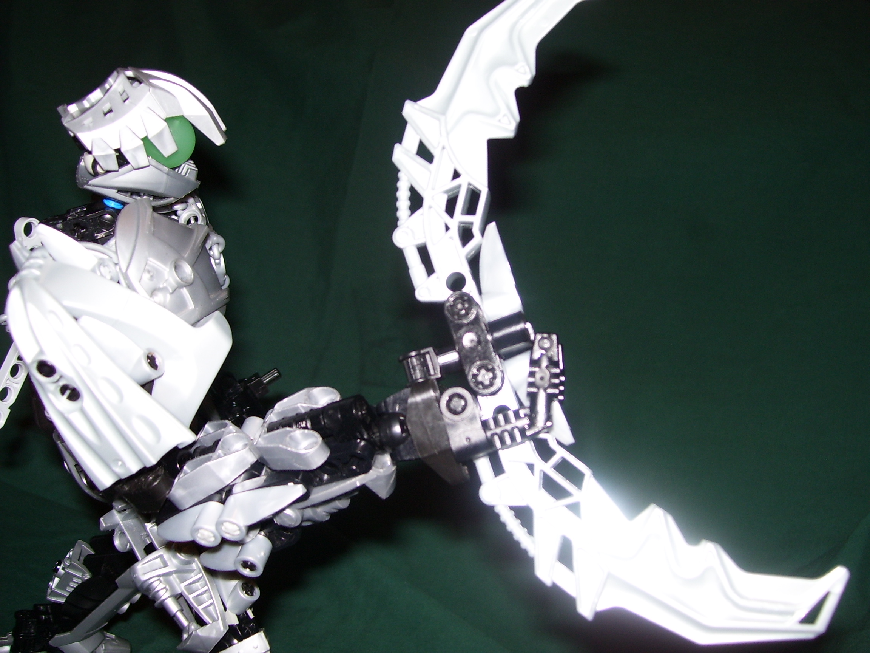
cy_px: 326
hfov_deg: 51.4
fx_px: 905
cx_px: 435
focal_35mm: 36
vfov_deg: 39.7
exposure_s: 1/60
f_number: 2.7
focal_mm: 6
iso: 80
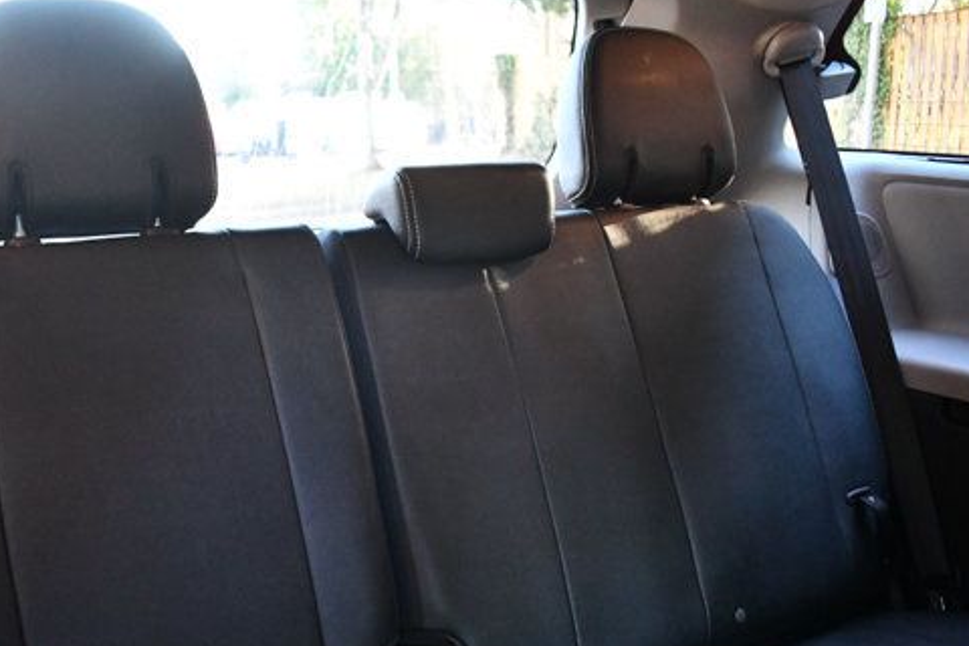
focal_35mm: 36
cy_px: 389
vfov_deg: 36.7
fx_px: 969
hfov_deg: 52.4
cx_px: 345
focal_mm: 18
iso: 6400
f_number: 3.5
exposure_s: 1/60
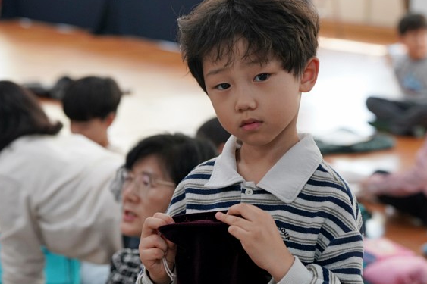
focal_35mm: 112
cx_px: 224
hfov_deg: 18.3
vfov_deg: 12.2
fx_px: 1328
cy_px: 180
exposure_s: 1/160
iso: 1250
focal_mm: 70
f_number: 4
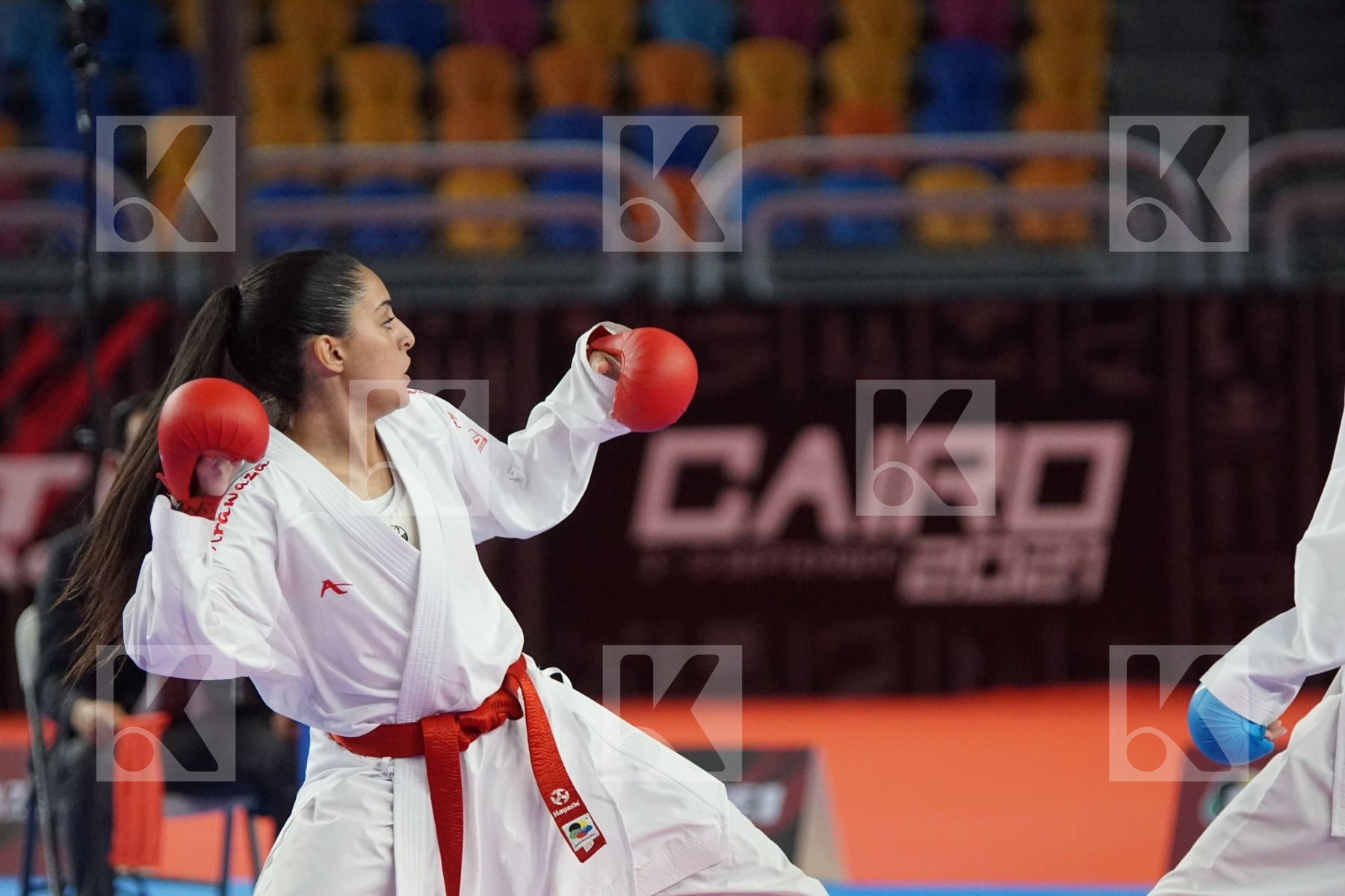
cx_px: 672
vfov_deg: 6.1
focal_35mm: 225
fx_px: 8406
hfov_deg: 9.1
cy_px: 448
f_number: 2.8
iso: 3200
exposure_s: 1/2000
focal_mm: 150
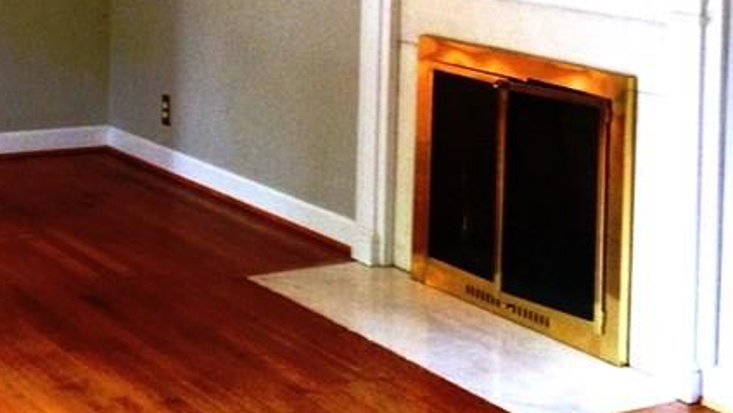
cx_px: 296
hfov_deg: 23.1
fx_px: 1789
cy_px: -74
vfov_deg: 12.9
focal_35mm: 92
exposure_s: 1/20
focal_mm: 4.28
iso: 200
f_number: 2.4
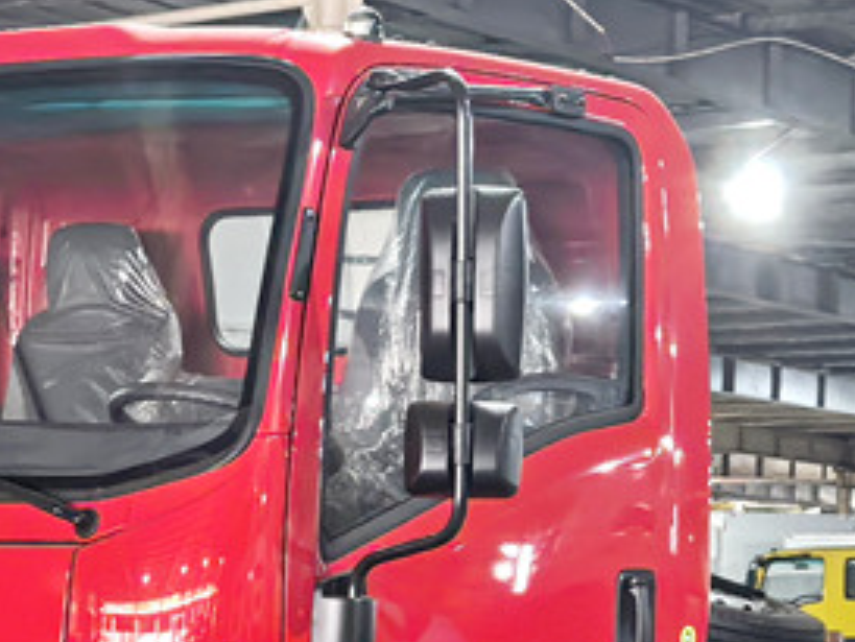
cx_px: 523
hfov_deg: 15.3
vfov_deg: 11.4
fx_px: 3188
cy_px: 651
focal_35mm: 129
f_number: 1.4
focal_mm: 5.75
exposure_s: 1/33.3
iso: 400
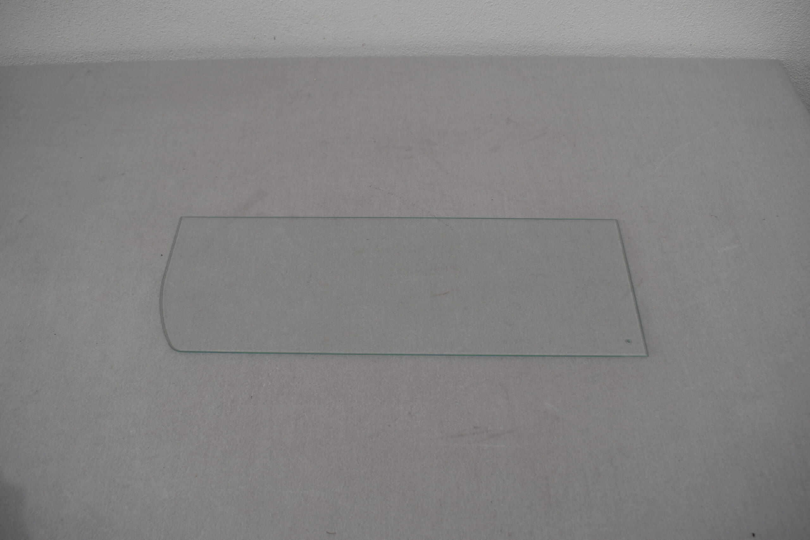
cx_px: 405
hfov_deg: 61.9
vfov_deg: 43.6
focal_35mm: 30
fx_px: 675
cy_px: 270
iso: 320
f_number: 5.6
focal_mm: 20
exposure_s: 1/125
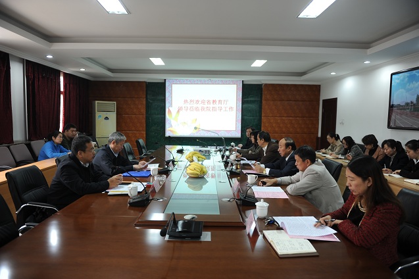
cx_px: 210
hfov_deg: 73.8
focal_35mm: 24
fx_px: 279
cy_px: 140
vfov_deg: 53.1
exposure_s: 1/20
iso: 200
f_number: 2.8
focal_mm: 24
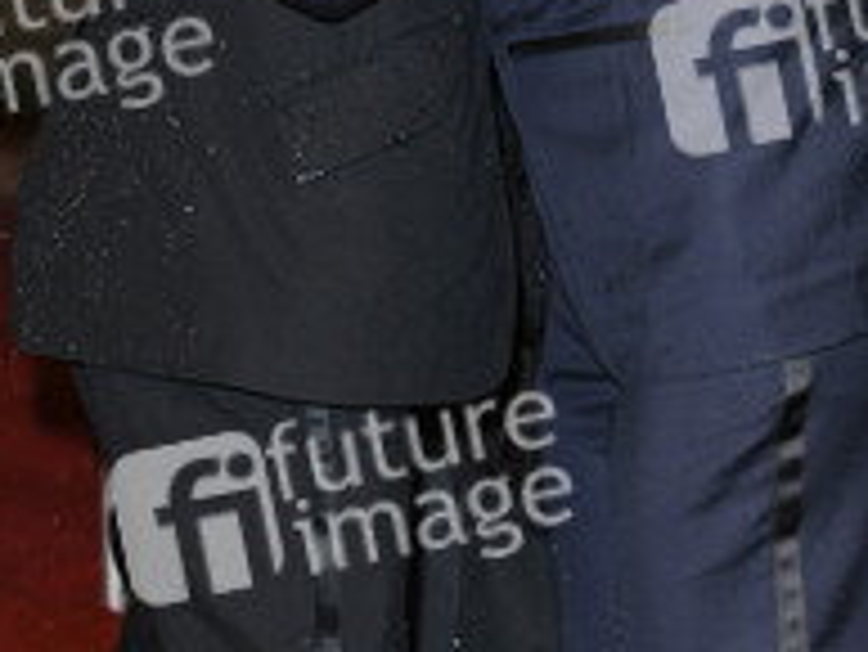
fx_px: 6448
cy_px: -175
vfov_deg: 5.8
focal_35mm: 257
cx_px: 474
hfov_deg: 7.7
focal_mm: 86
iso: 320
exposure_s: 1/200
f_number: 4
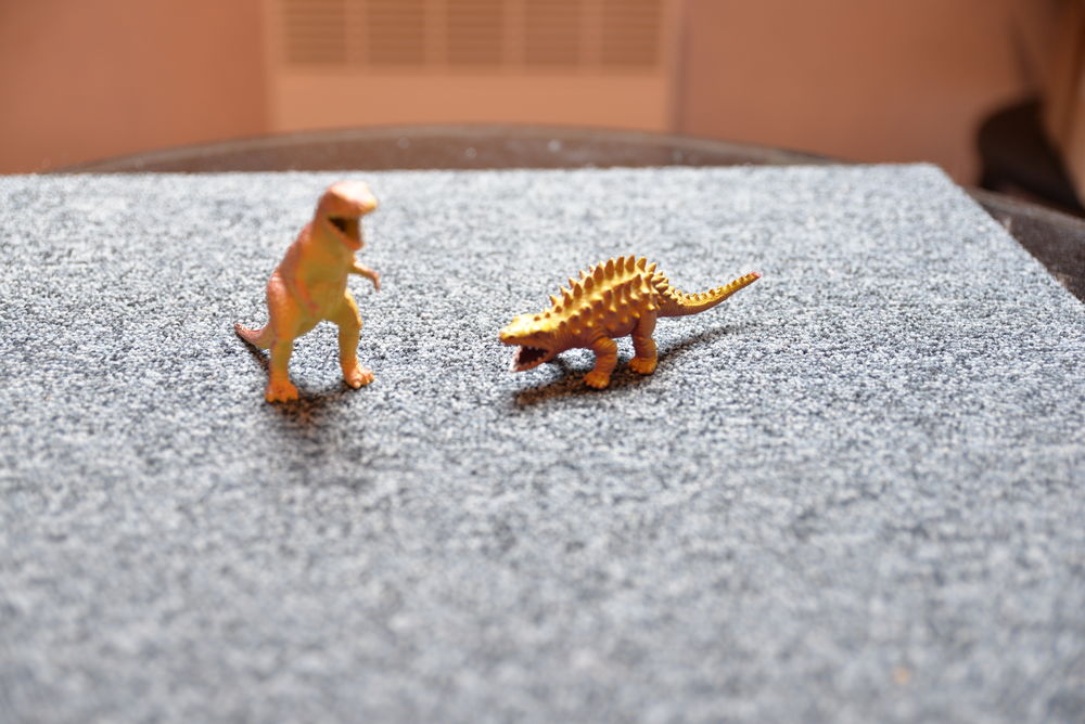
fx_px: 1508
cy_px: 362
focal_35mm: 50
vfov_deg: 27.0
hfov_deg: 39.6
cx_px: 542
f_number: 4
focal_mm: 50
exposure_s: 1/60
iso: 640
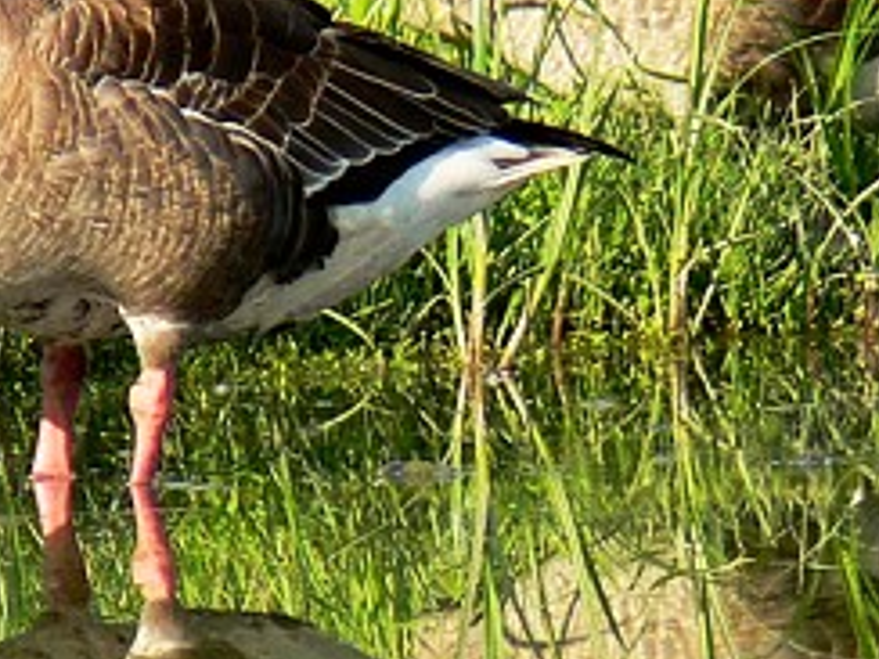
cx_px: 447
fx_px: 34915
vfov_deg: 1.1
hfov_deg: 1.4
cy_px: 375
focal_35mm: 1375
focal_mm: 88.8
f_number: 5
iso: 100
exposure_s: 1/400
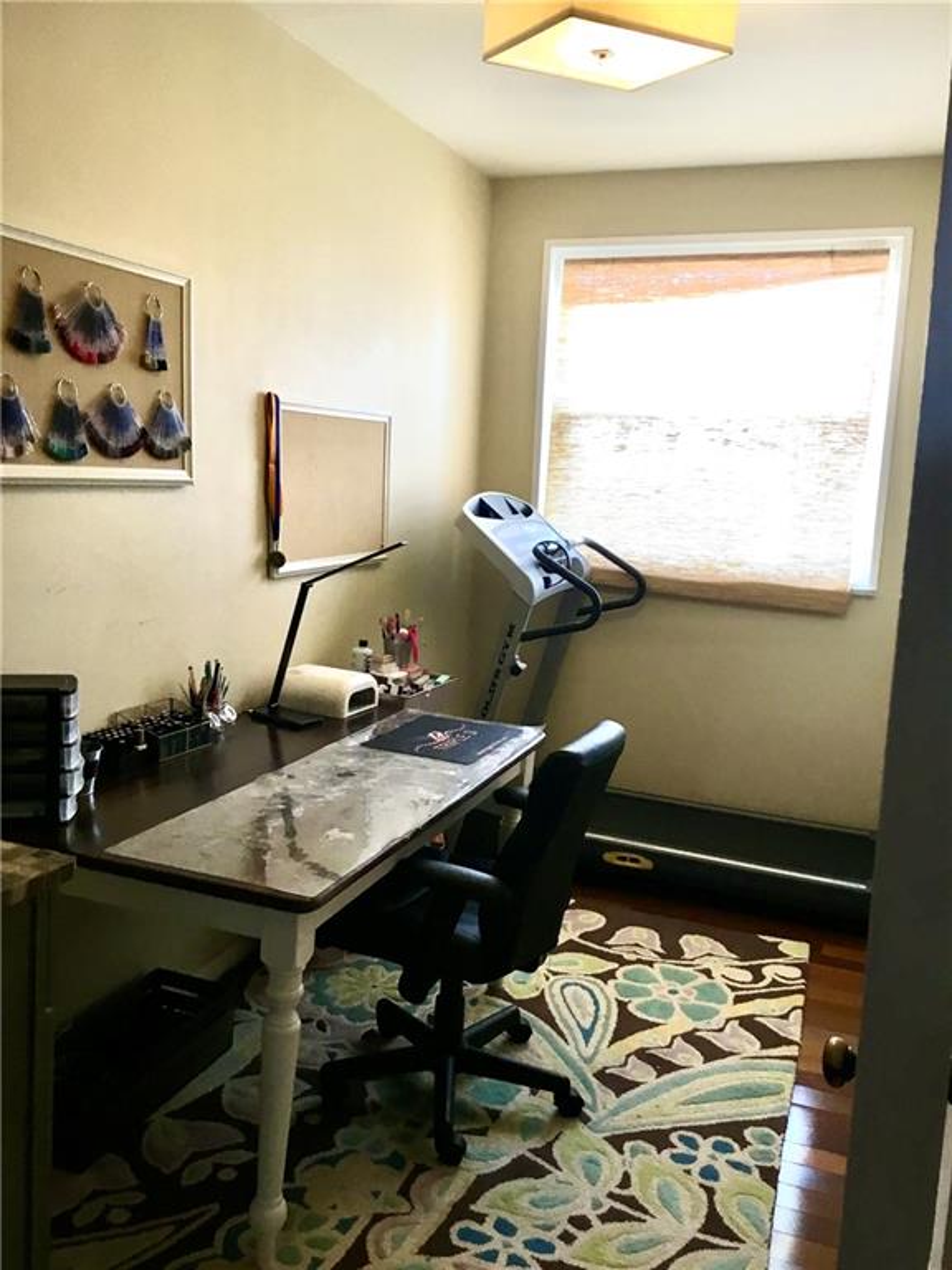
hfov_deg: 45.4
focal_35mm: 31
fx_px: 1137
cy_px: 635
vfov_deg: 58.4
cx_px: 476
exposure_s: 1/30
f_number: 2.4
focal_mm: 3.3
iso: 50
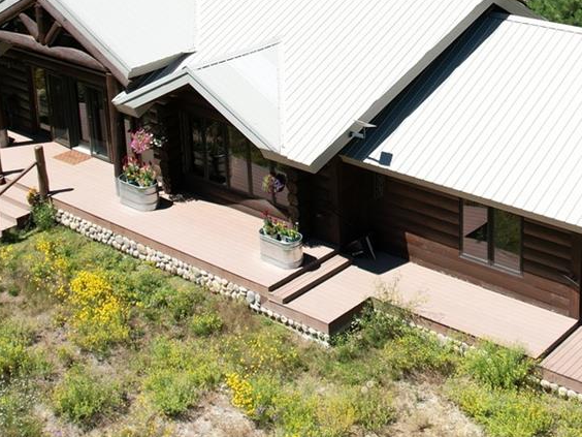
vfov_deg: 23.4
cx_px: 475
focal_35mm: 60
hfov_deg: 31.3
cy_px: -1
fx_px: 1009
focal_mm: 8.38
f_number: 2.8
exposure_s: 1/1500
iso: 100
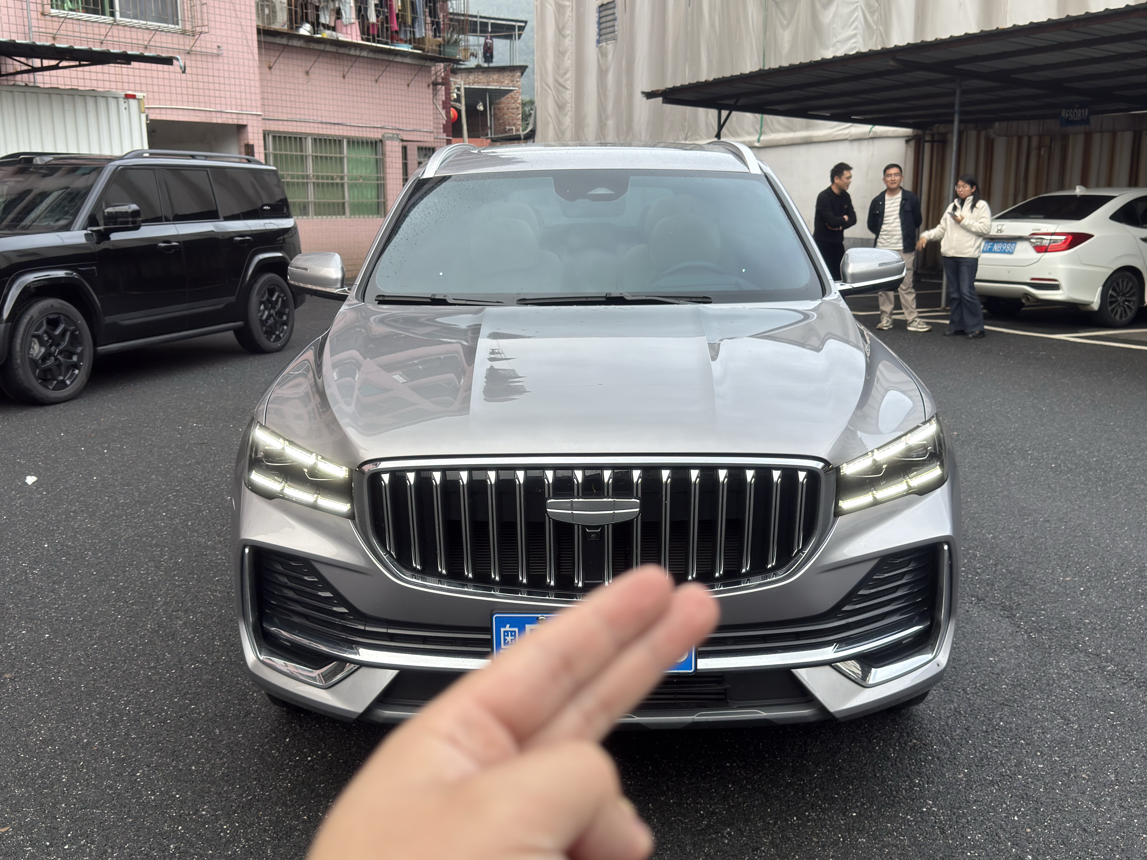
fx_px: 1160
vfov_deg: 40.7
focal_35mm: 35
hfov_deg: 52.6
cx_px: 574
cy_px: 430
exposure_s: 1/62
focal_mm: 6.76
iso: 80
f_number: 1.78
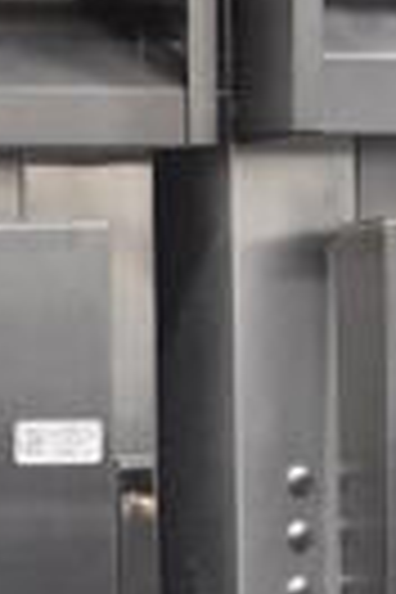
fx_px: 3085
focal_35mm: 187
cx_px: -572
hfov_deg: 6.9
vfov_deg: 10.1
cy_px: 1226
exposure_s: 1/125
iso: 2500
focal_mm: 18
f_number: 3.5
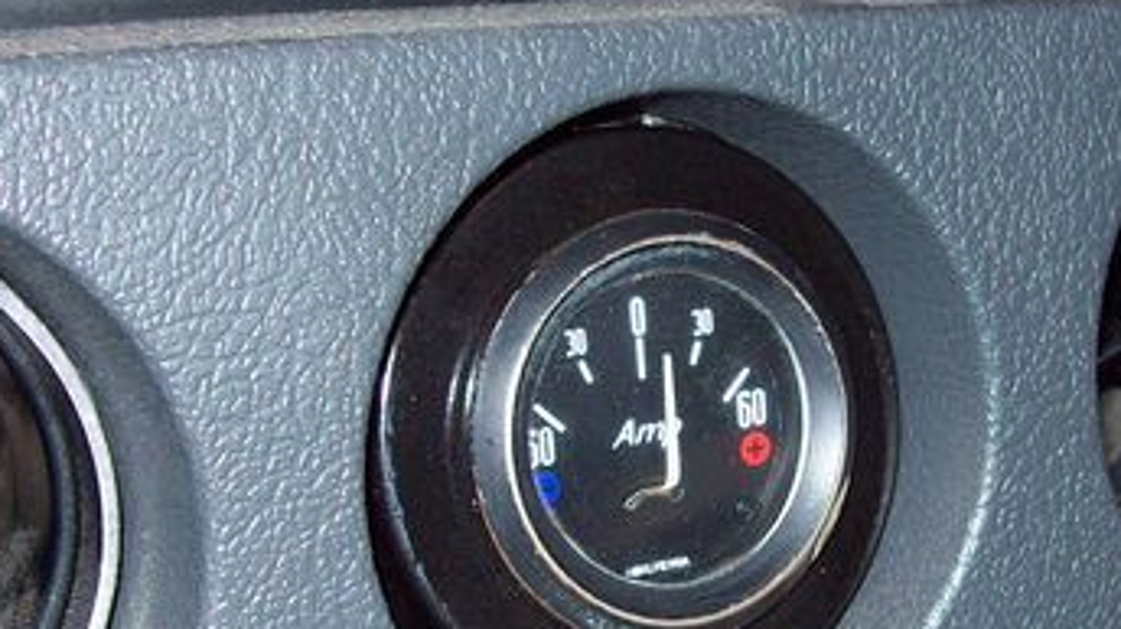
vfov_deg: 16.5
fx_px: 2169
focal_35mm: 73
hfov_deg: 28.9
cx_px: 688
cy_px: 394
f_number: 2.7
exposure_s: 1/64
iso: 80
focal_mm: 6
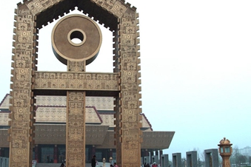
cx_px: 90
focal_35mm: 46
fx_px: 321
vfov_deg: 29.2
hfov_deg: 42.3
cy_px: 96
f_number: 6.7
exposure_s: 1/180
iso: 100
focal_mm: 16
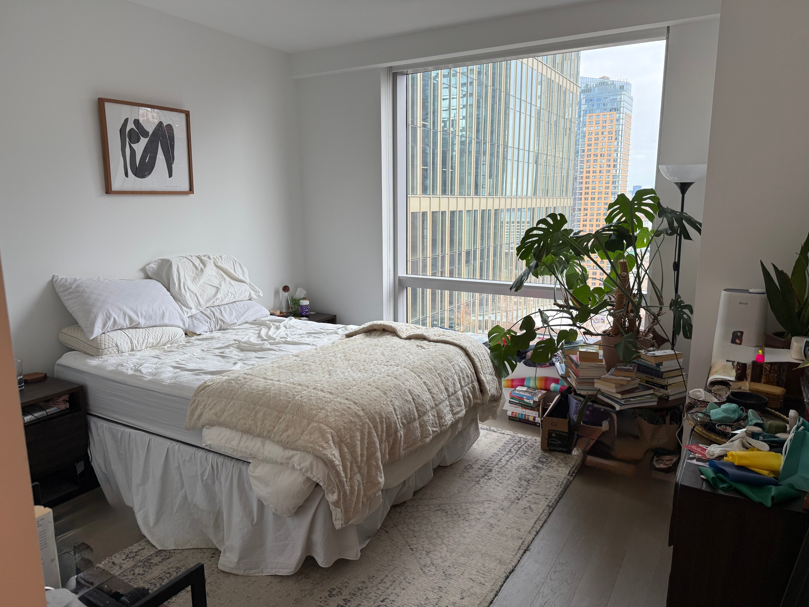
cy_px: 304
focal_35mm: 24
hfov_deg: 71.6
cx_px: 404
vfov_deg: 56.8
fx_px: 561
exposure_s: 1/120
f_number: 1.78
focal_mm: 6.76
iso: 100
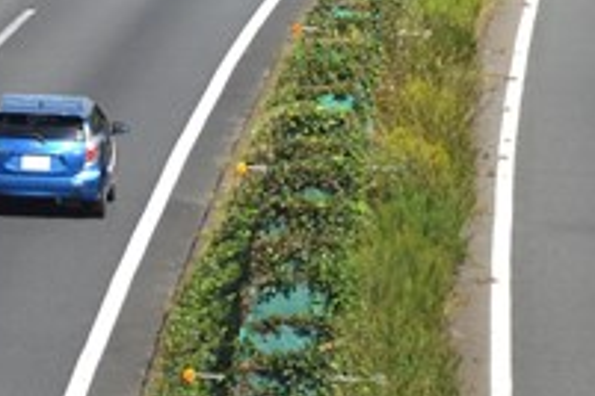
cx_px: 879
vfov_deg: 2.3
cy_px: 165
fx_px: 9751
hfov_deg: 3.5
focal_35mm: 590
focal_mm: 165
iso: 800
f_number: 8
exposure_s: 1/2000
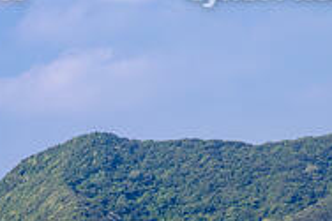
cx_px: 108
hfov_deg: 6.2
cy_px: 239
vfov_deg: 4.1
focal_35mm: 335
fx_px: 3087
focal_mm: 105
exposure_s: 1/500
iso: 800
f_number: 9
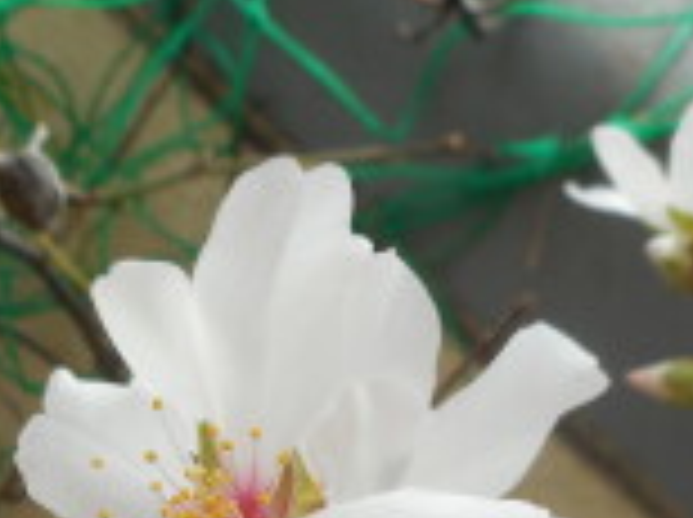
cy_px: 581
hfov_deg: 29.7
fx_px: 1299
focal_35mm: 65
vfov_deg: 21.3
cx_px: 234
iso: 80
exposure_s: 1/160
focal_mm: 4.5
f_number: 3.7
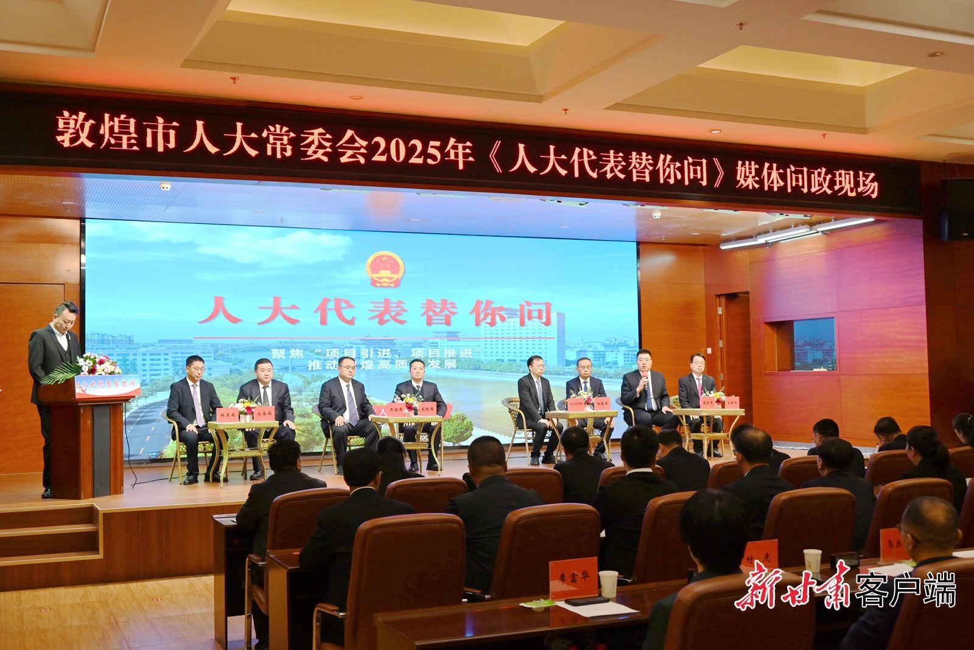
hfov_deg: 49.5
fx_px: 1055
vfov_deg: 34.2
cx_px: 487
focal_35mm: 39
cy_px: 325
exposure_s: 1/160
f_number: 5
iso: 1600
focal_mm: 39
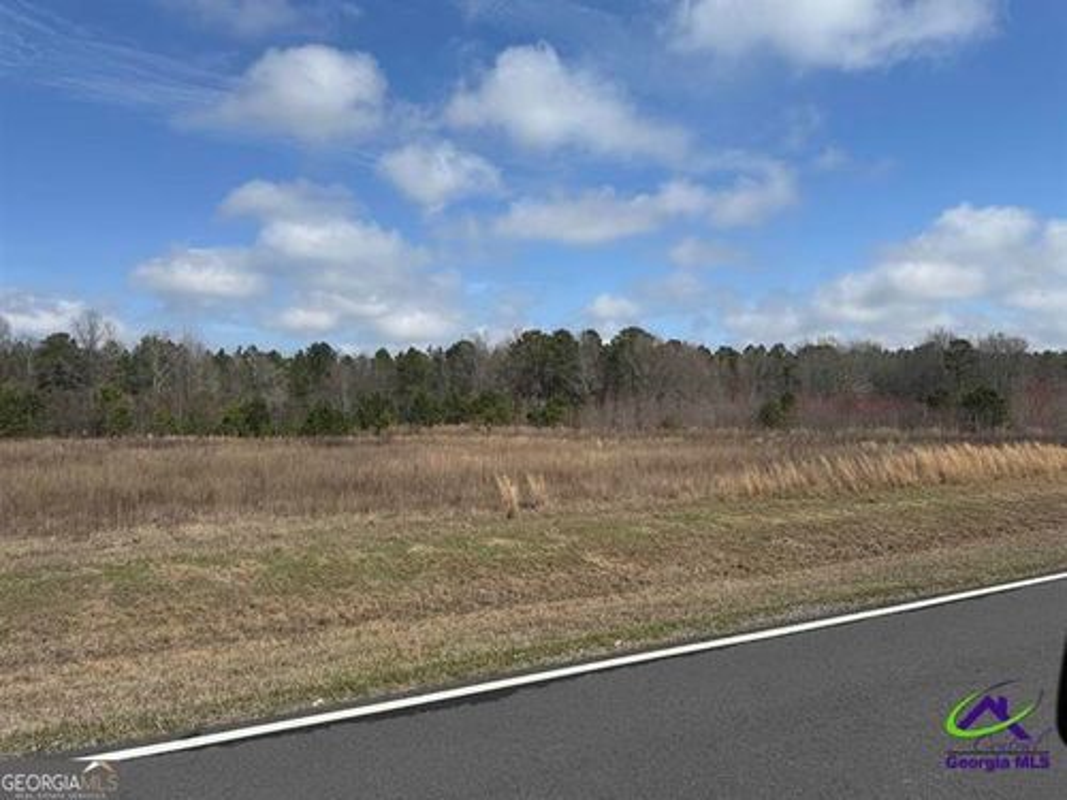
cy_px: 400
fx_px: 740
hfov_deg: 71.6
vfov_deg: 56.8
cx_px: 534
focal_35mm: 24
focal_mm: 6.76
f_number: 1.78
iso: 80
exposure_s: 1/7092
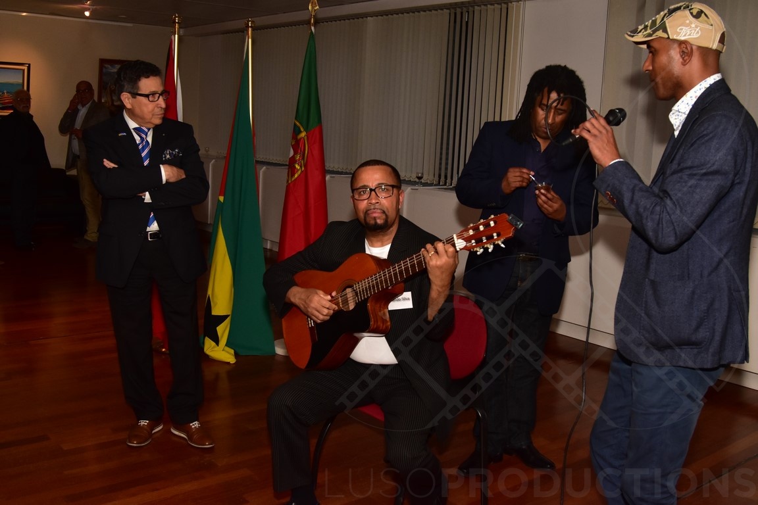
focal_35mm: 36
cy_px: 252
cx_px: 379
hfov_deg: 53.1
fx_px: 758
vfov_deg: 36.9
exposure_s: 1/160
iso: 1250
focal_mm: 24
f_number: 6.3
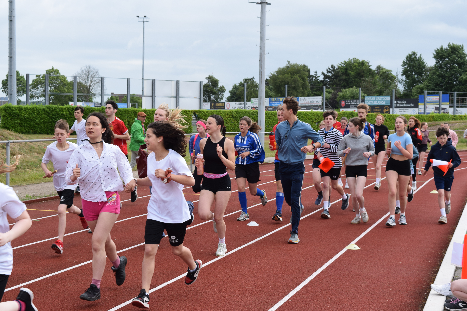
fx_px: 778
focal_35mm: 60
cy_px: 156
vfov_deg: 22.6
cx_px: 234
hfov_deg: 33.4
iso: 200
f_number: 9
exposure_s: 1/320
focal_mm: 40
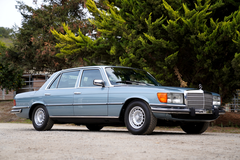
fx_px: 467
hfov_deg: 28.8
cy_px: 80
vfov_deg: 19.5
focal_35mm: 70
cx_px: 120
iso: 100
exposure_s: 1/500
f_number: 2.8
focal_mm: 70
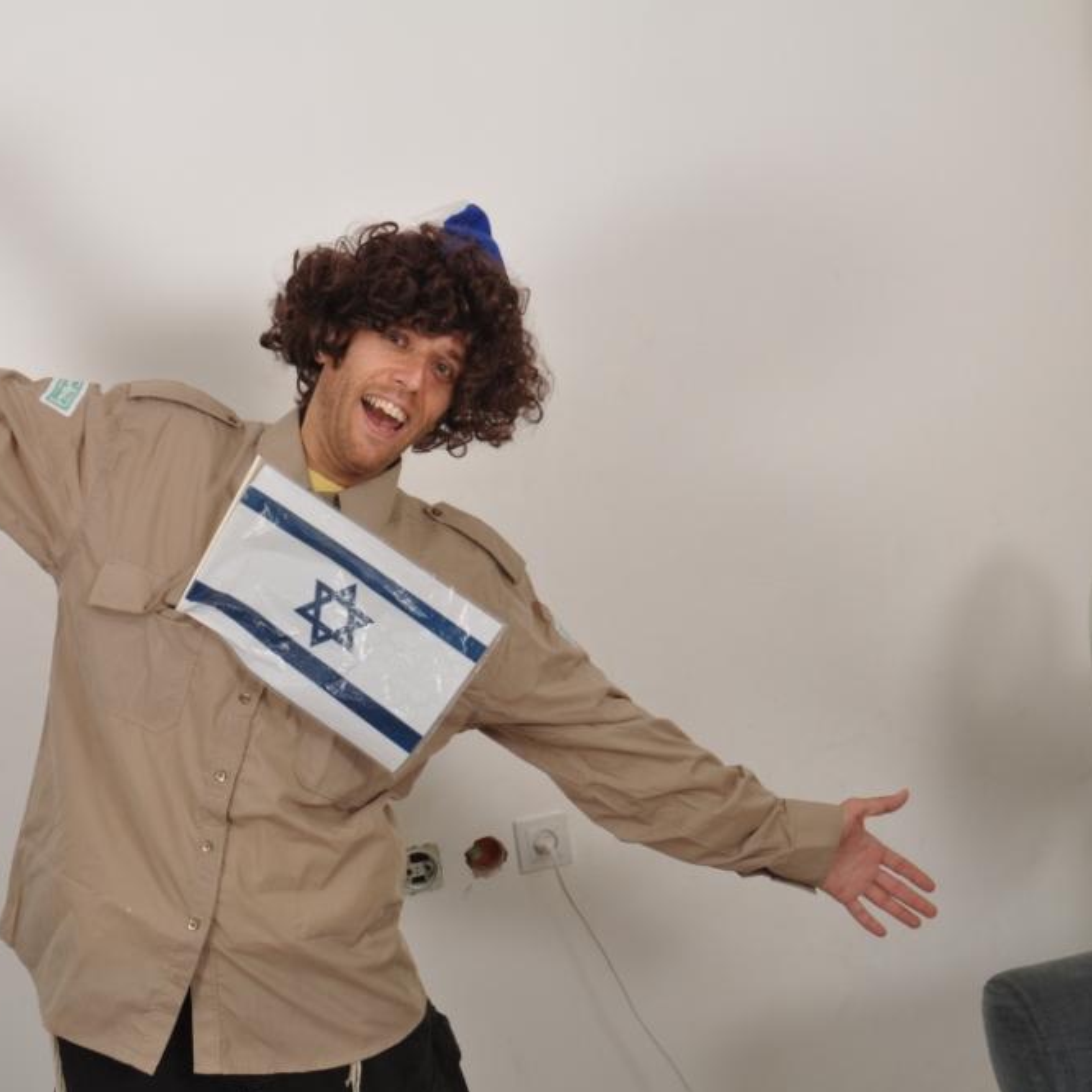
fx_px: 1677
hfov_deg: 35.2
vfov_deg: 36.1
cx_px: 262
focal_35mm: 47
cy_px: 556
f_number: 11
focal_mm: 24
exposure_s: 1/125
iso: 400
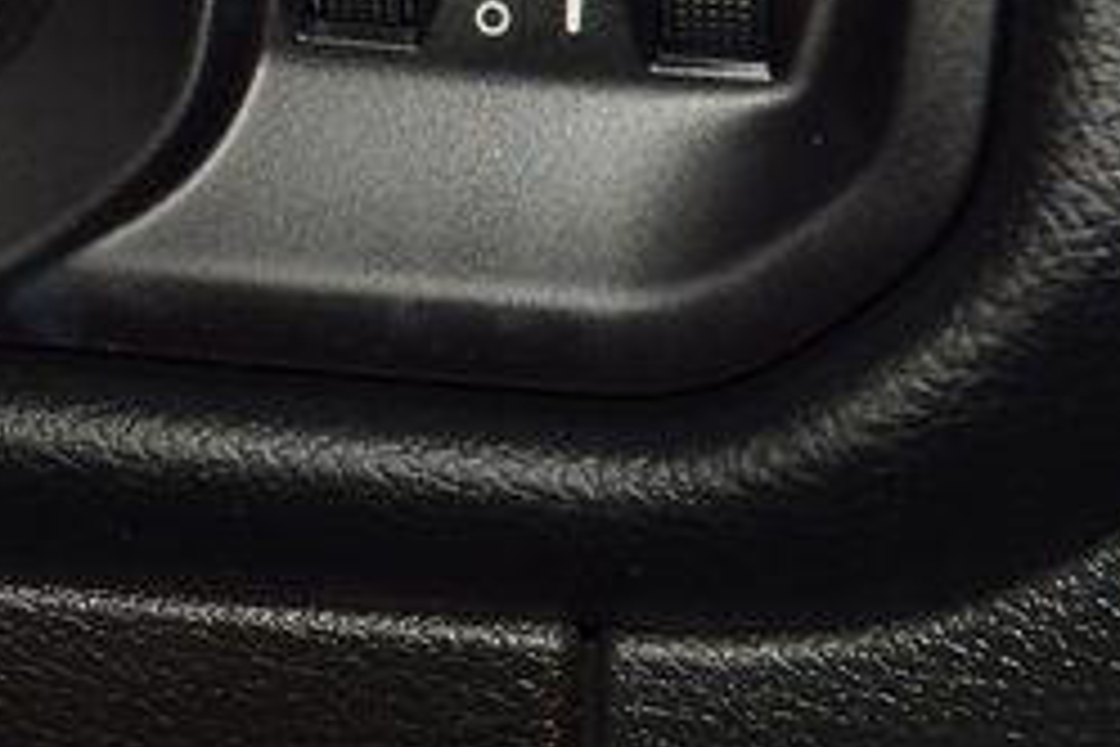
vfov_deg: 5.1
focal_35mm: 270
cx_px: -108
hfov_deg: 7.6
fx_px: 8399
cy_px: -155
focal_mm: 70
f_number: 8
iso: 100
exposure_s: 1/125
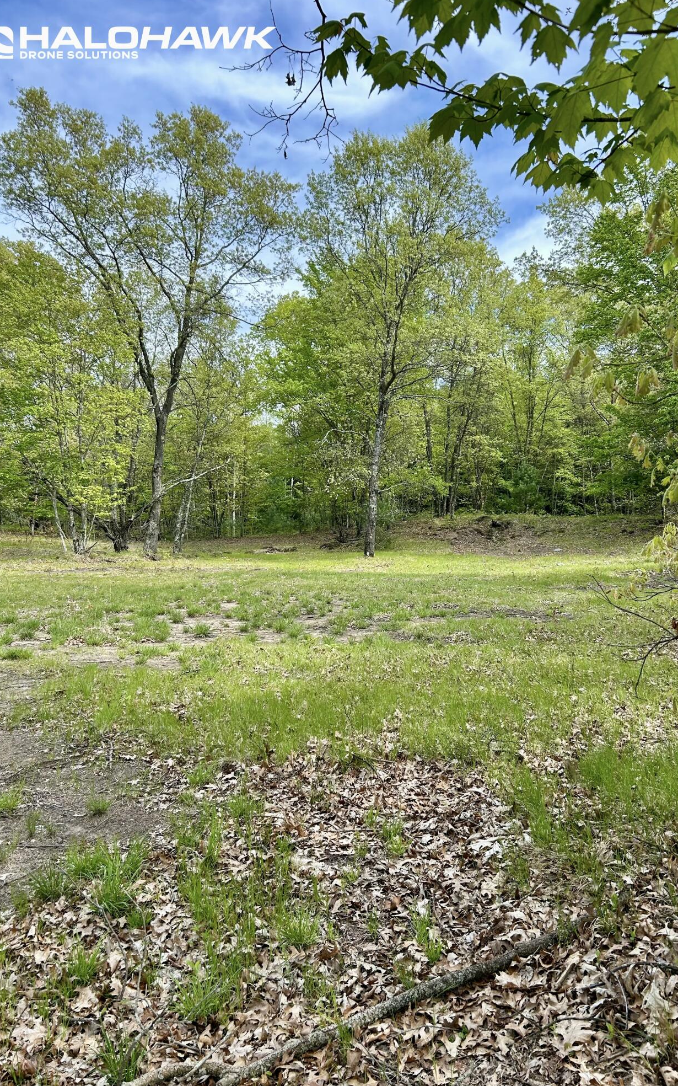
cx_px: 354
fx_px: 828
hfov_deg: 44.5
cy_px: 536
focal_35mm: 28
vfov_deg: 66.5
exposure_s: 1/827
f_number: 1.5
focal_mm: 5.7
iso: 50
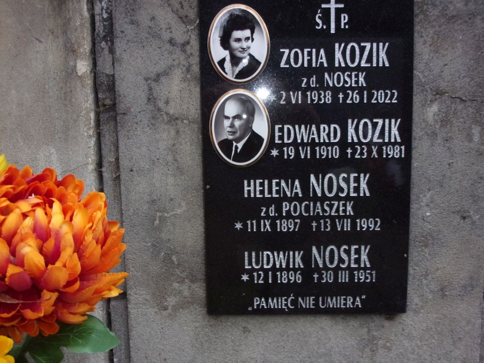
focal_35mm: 43
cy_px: 182
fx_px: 601
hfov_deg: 43.9
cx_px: 242
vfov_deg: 33.6
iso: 200
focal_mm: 7.8
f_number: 4.7
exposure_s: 1/34
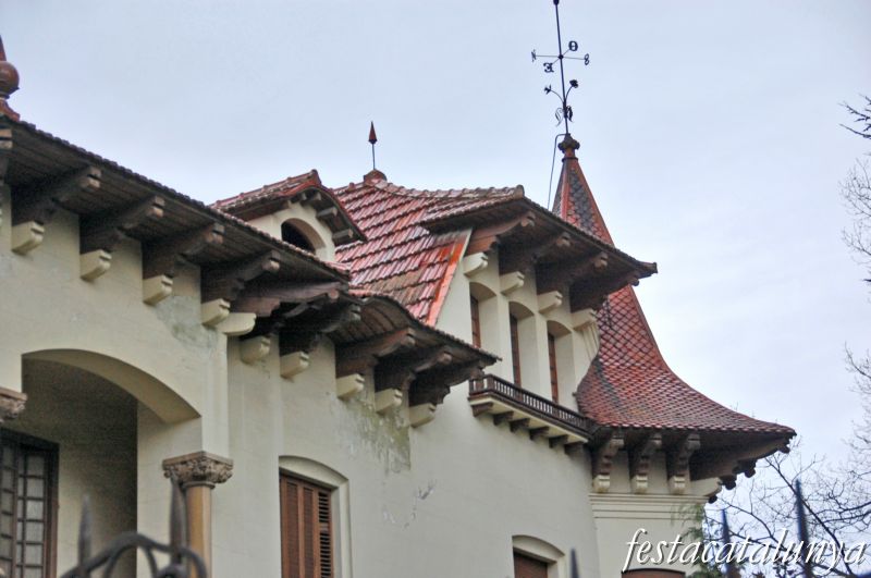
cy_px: 289
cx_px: 436
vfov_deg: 14.7
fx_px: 2247
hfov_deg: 21.9
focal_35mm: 93
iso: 400
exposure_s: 1/40
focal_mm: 62
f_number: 5
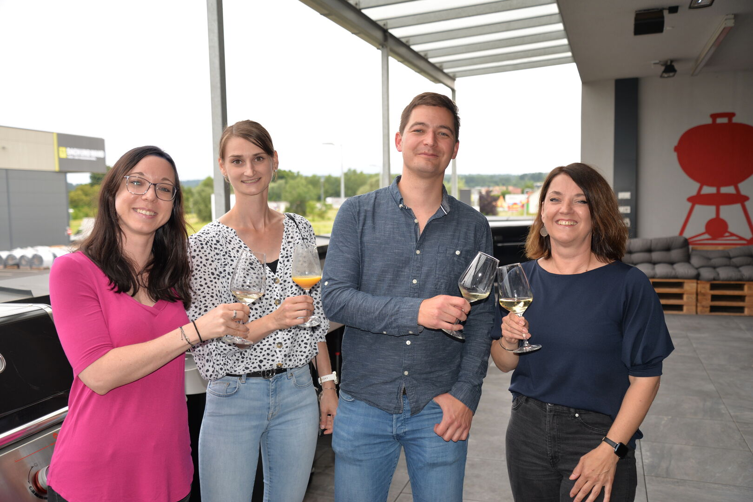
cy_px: 251
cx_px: 376
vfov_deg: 36.9
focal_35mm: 36
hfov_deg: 53.1
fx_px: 753
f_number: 4
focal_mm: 36
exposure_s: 1/200
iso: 200
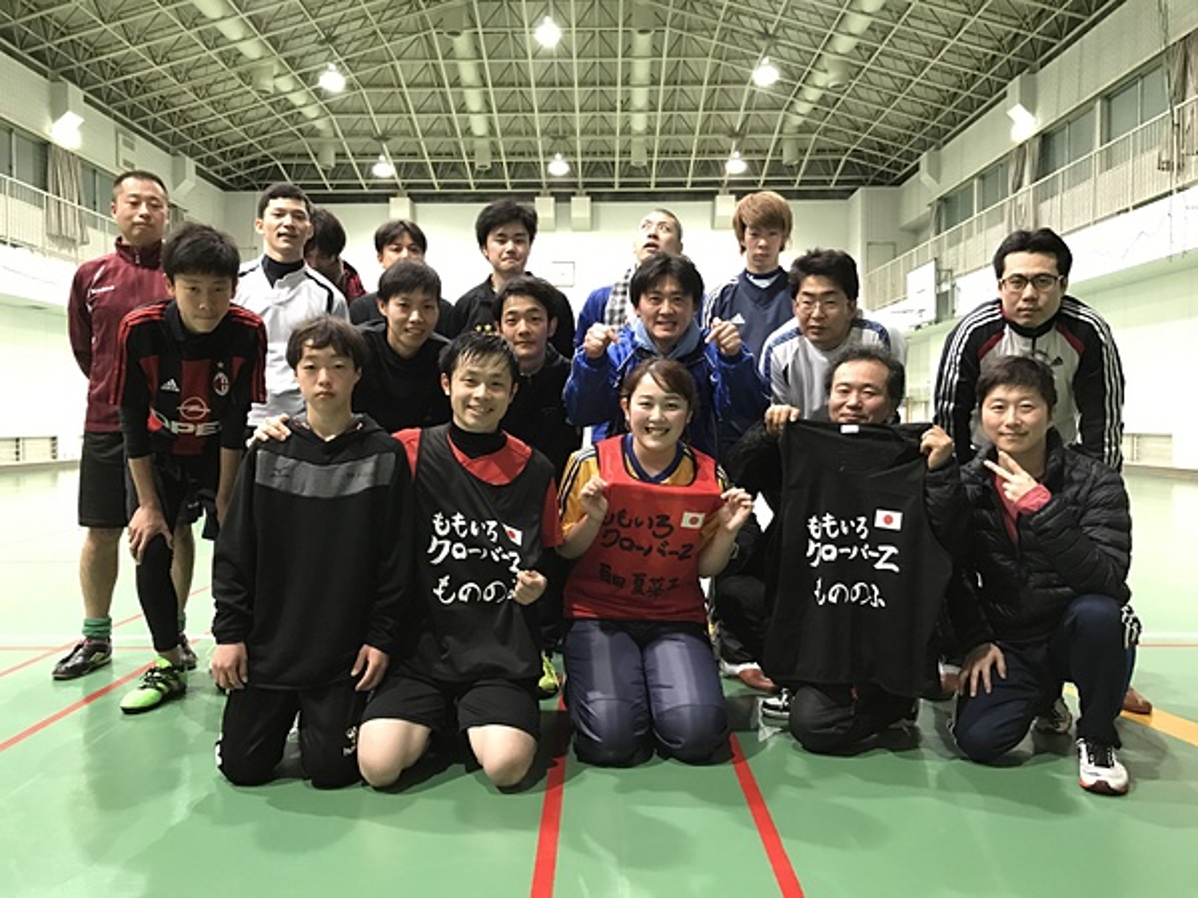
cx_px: 599
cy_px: 449
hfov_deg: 63.4
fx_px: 969
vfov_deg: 49.7
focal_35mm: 28
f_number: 1.8
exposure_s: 1/15
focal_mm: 3.99
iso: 100
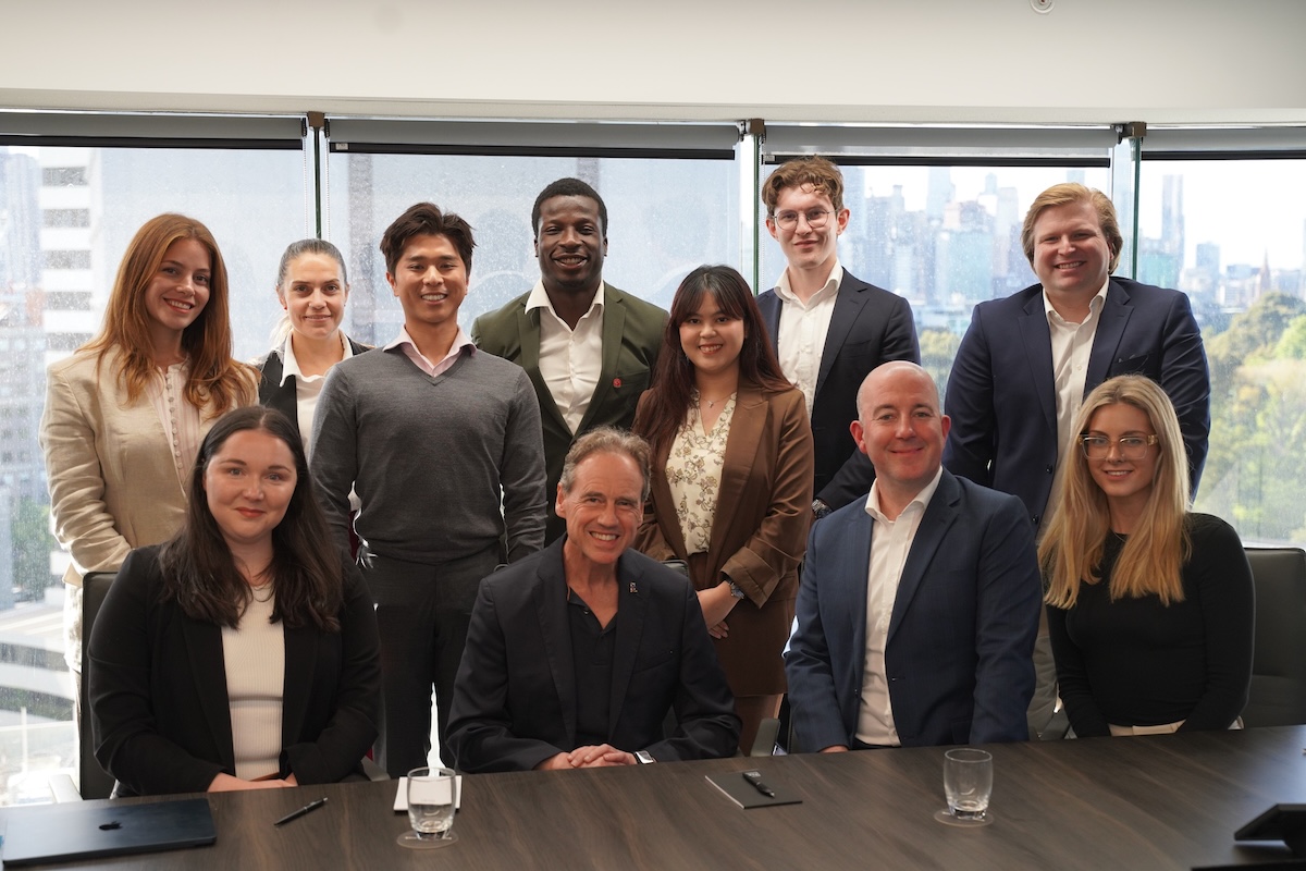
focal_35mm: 48
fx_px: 1741
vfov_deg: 28.1
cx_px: 653
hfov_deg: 41.1
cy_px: 436
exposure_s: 1/160
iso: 1000
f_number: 4
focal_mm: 48
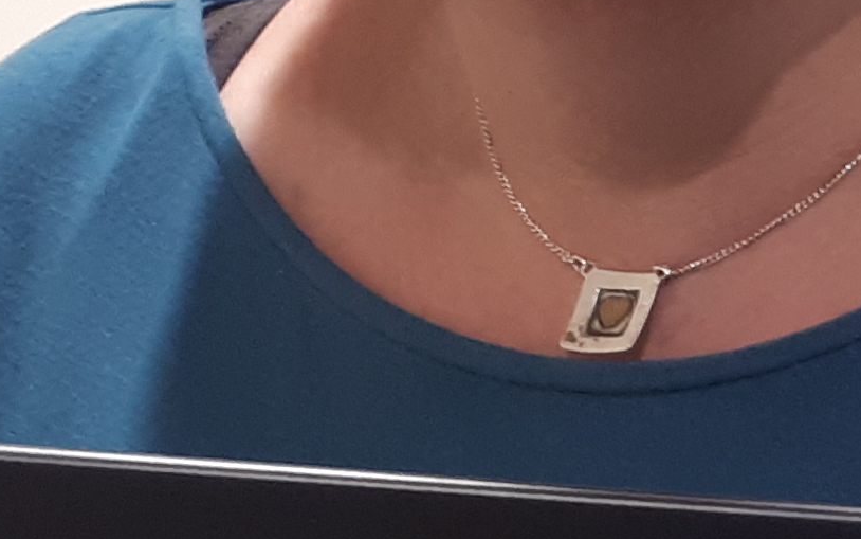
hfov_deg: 12.8
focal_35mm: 162
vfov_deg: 8.1
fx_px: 3802
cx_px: 850
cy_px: 381
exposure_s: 1/33
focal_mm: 3.6
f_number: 1.9
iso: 125
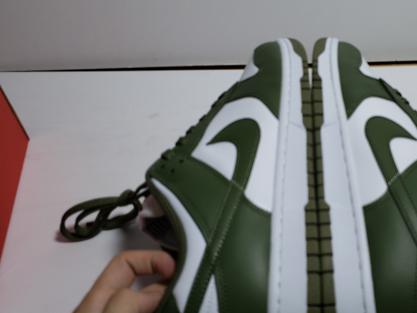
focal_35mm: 39
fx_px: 470
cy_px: 182
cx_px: 311
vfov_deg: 36.7
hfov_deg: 46.2
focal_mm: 4.3
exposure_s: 1/820
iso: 50
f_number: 1.5
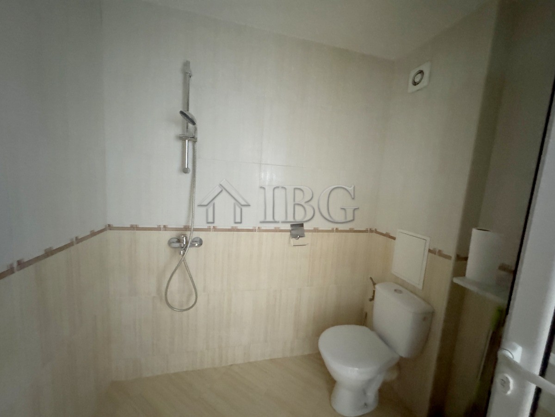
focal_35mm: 14
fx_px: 224
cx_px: 278
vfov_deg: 85.7
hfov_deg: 102.1
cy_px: 208
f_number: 2.2
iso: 1600
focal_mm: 2.22
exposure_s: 1/33
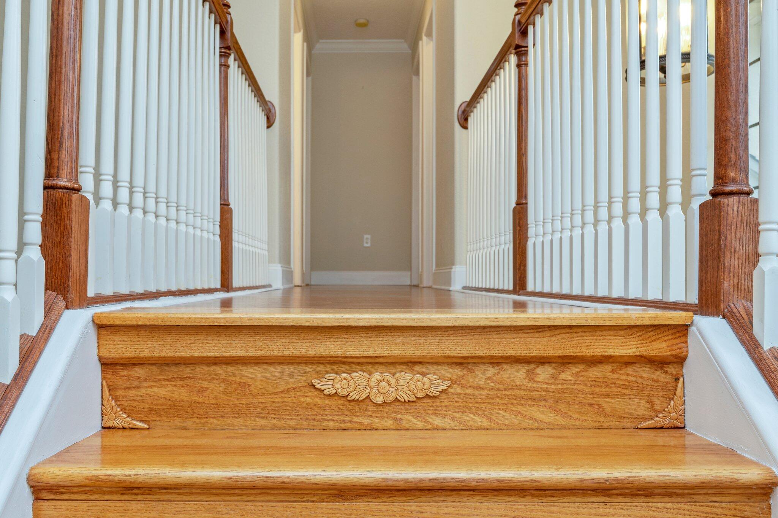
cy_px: 259
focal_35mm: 30
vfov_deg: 43.5
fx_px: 648
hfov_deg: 62.0
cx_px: 389
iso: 320
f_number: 9
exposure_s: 1/30
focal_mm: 30
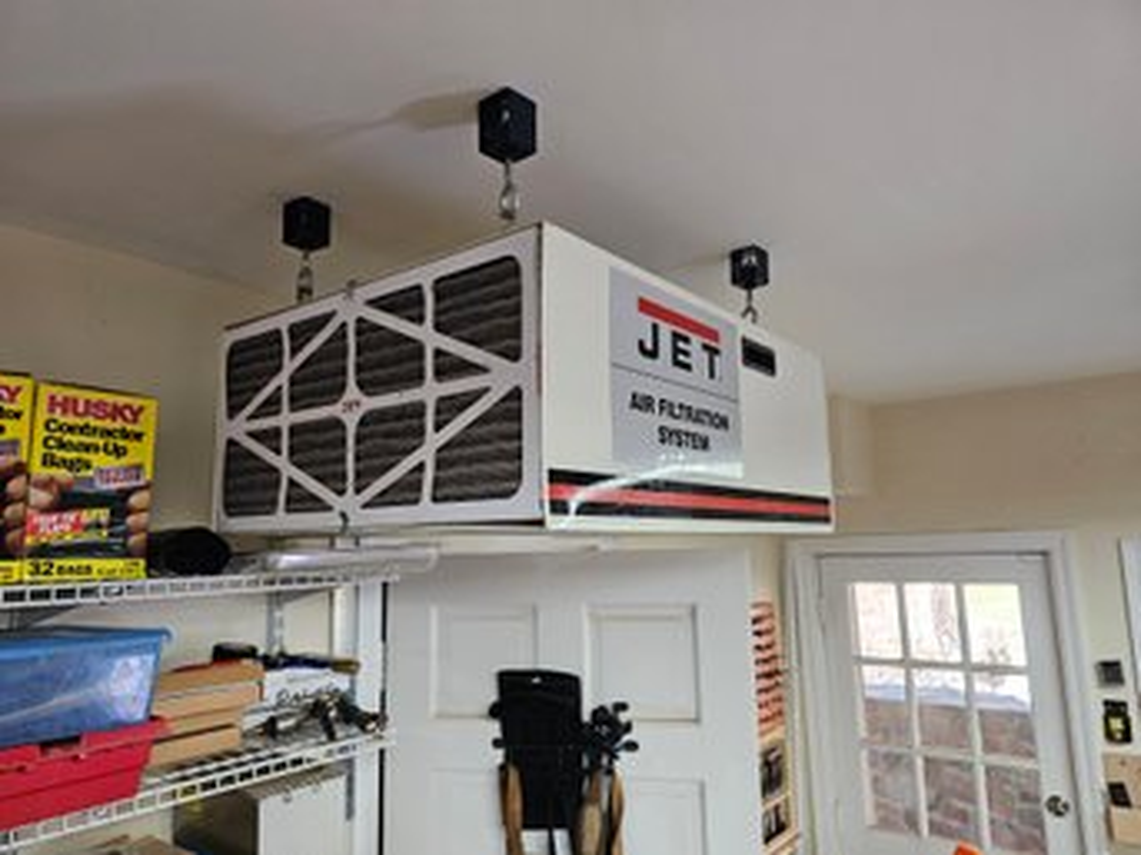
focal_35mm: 23
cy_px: 428
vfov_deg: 58.8
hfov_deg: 73.9
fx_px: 758
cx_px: 570
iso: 320
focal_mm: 6.3
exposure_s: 1/120
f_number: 1.7
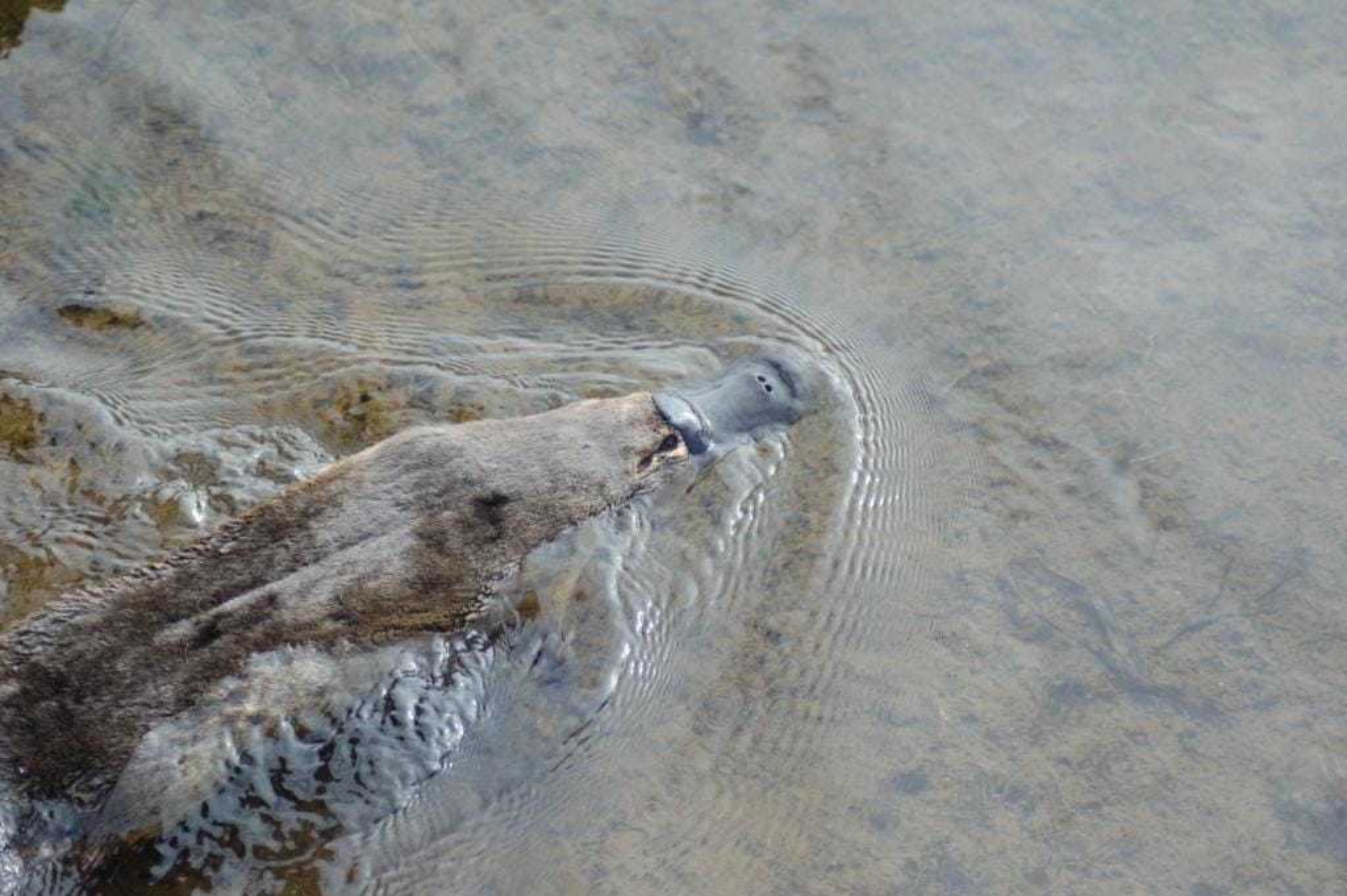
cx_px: 674
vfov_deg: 13.0
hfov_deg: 19.5
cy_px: 448
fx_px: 3925
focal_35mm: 105
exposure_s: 1/500
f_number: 4
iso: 320
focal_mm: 70
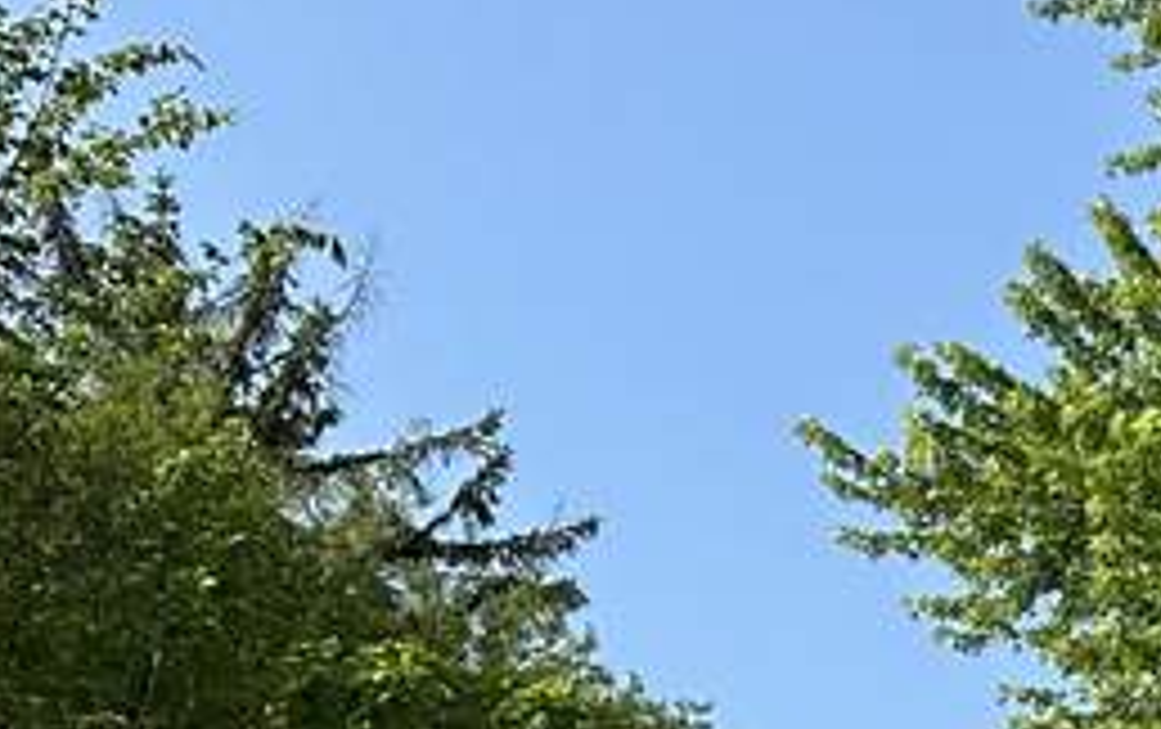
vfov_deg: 9.7
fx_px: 3992
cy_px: 1494
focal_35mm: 126
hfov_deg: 13.4
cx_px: 2534
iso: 80
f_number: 1.78
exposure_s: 1/3155
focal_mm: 6.86
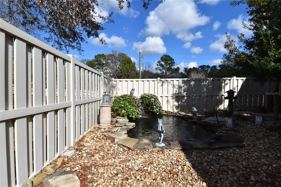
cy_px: 94
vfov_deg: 67.4
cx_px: 140
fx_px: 140
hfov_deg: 90.0
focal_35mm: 18
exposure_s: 1/640
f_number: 9
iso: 200
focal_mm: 12
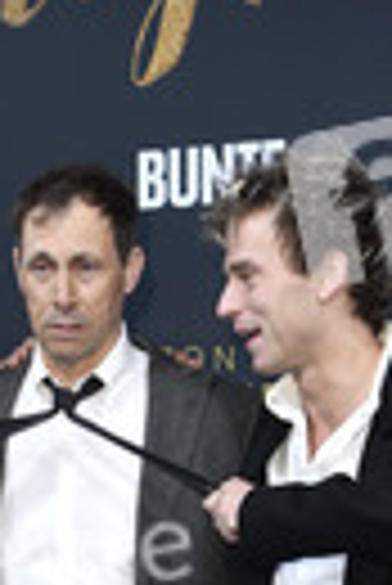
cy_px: 855
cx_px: 108
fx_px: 2004
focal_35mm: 123
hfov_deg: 11.2
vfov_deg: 15.5
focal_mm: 40
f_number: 4
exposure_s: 1/400
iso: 400
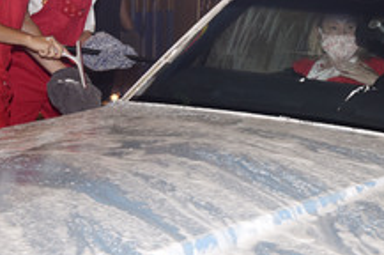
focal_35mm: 104
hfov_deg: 19.5
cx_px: 296
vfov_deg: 13.0
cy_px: 37
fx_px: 1108
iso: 800
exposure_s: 1/80
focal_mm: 50
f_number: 6.3
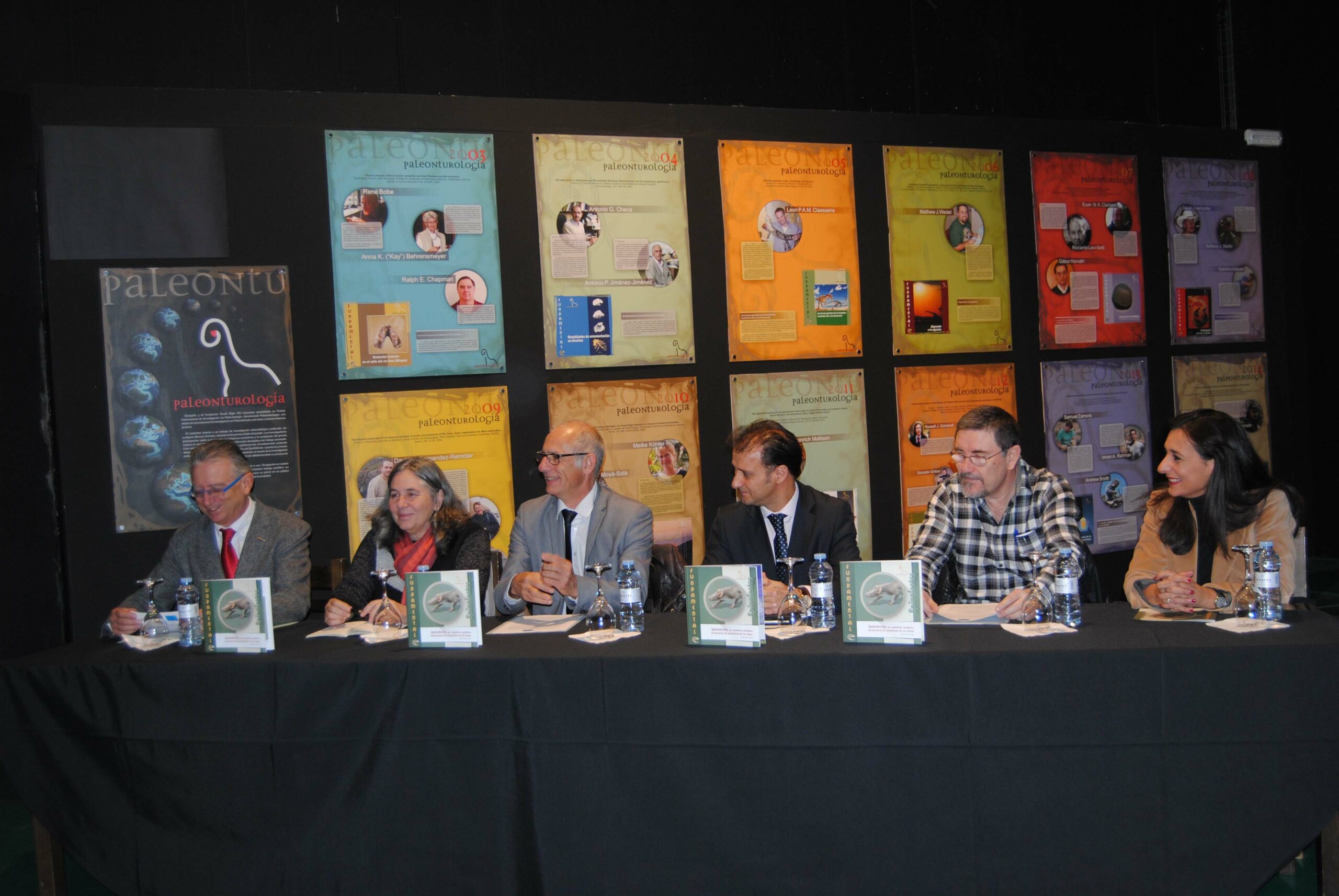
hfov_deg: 49.5
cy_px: 448
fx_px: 1452
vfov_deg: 34.3
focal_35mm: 39
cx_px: 670
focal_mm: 26
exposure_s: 1/60
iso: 200
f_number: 4
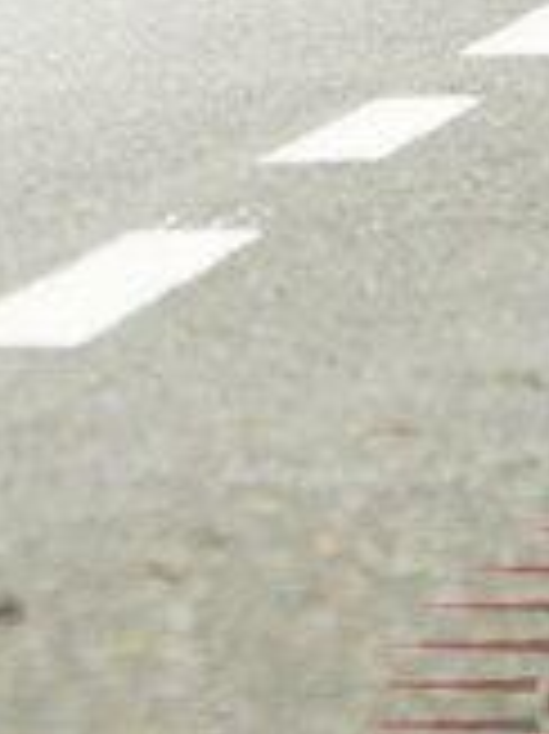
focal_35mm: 496
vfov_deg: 4.0
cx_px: -403
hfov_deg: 3.0
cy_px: -666
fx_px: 10502
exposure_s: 1/1000
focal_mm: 70
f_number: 2.8
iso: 4000
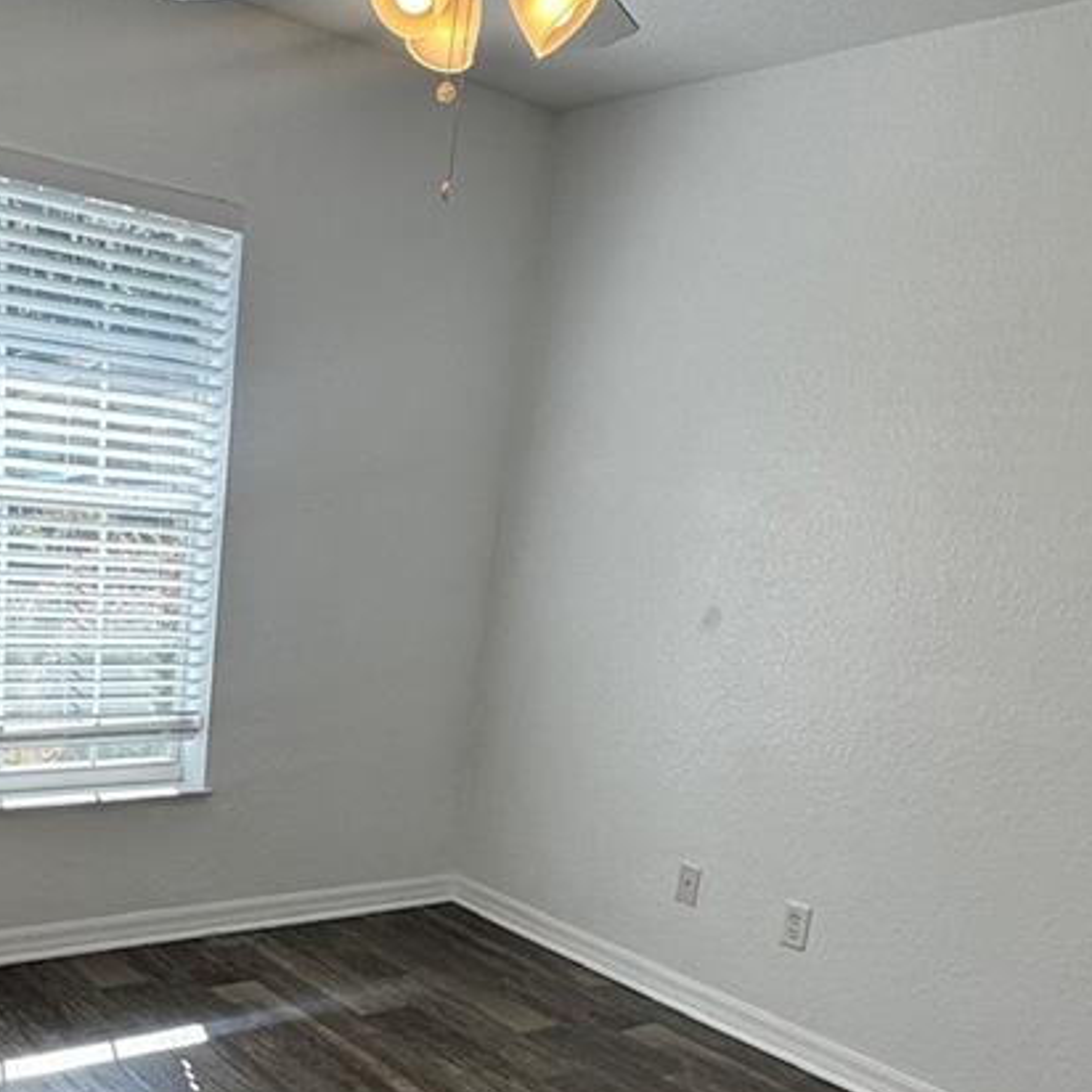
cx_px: 302
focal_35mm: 36
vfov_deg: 43.6
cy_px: 896
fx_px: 1285
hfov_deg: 44.8
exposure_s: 1/169
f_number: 2.2
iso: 40
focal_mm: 2.22
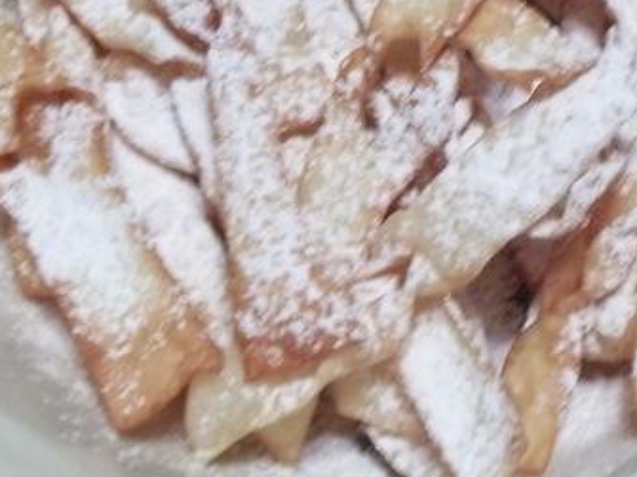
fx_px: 1582
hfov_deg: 22.7
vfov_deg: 17.1
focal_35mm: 86
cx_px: 424
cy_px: 174
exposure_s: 1/15
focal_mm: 5.7
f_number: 2.9
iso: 160
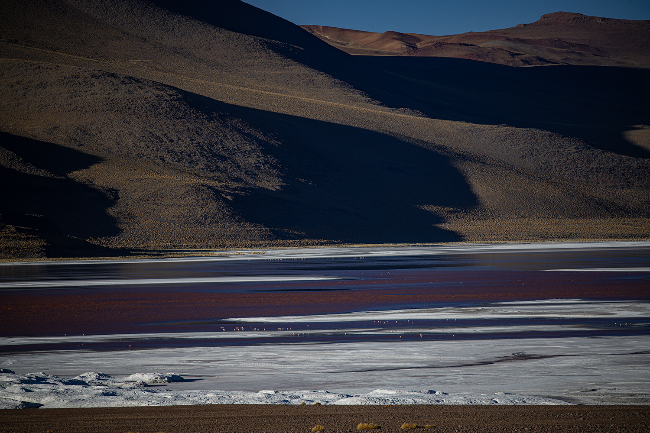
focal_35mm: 220
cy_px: 216
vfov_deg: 6.2
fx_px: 3972
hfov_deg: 9.4
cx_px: 325
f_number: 5.6
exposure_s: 1/250
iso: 110
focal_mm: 220
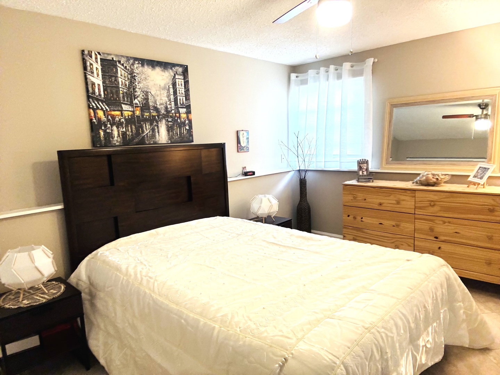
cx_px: 250
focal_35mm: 23
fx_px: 332
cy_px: 188
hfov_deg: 73.9
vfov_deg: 58.9
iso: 250
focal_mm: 2.69
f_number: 1.9
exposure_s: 1/60
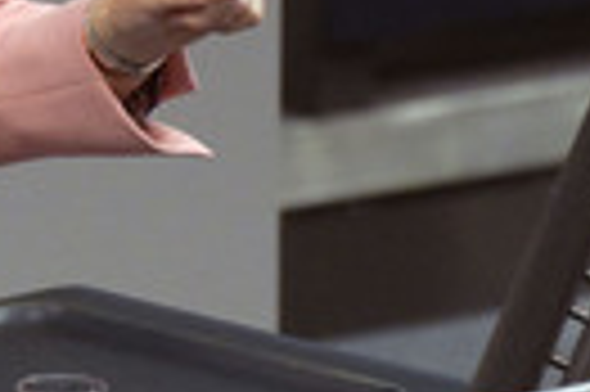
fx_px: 22523
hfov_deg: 1.5
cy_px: -99
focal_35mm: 1376
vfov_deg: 1.0
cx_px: -345
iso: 10000
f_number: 5.6
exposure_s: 1/400
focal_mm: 400
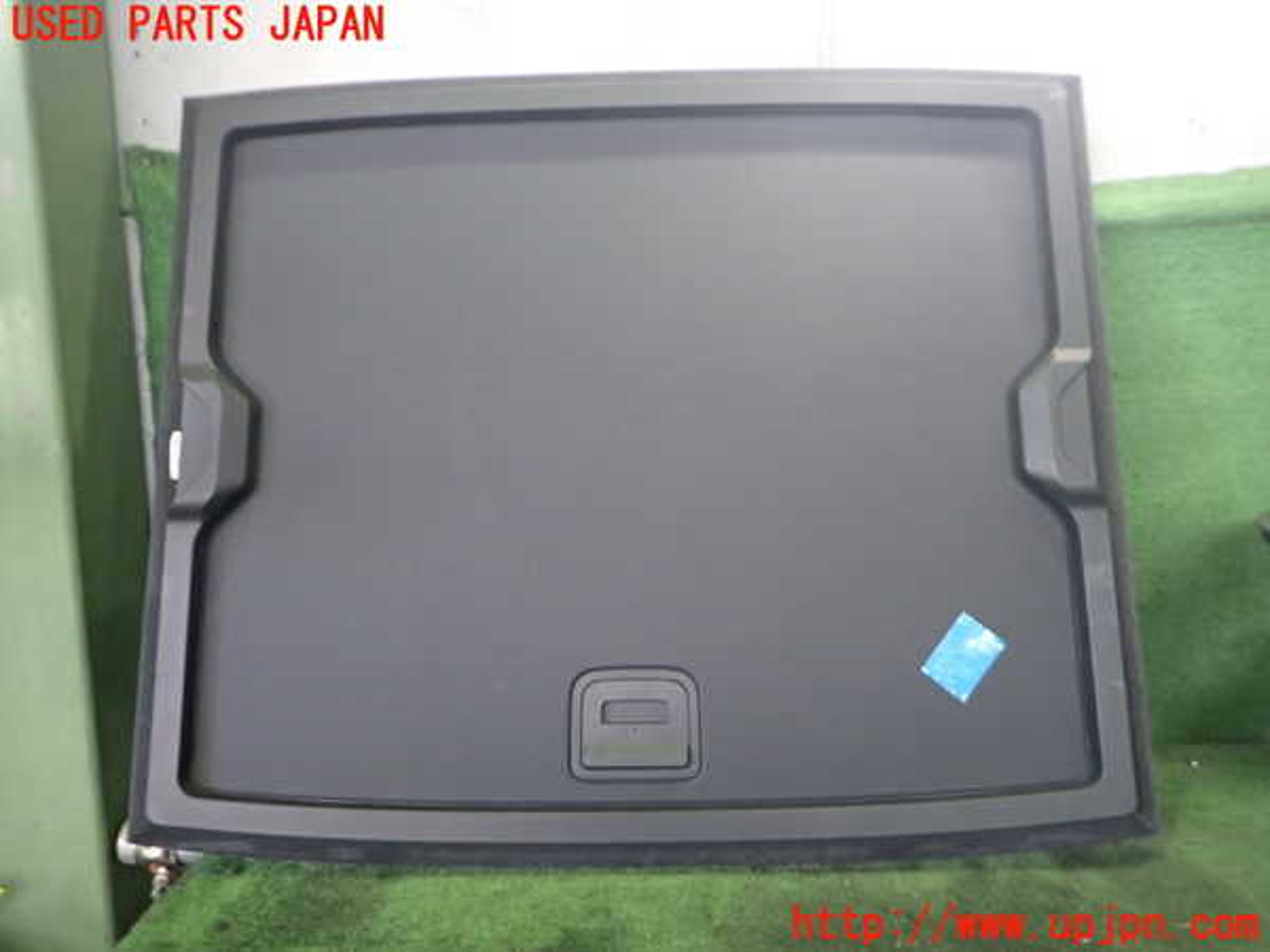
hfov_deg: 69.4
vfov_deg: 54.9
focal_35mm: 25
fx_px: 917
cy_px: 476
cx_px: 635
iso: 500
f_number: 2
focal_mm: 4.5
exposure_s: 1/30
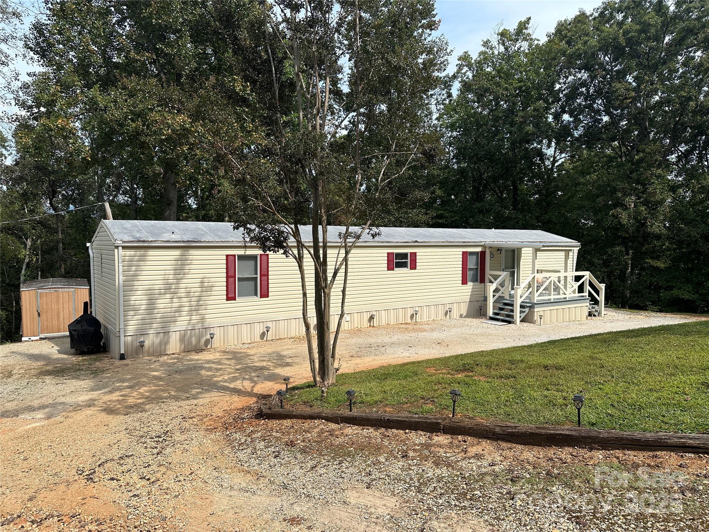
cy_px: 266
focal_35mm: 24
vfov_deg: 56.8
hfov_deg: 71.6
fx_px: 492
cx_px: 354
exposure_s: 1/3472
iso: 80
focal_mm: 6.86
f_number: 1.78
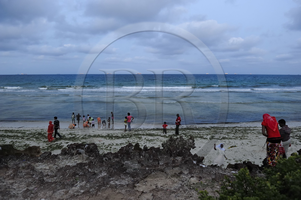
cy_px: 100
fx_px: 200
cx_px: 150
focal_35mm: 24
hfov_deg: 73.8
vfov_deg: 53.1
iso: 1600
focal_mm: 24
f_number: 3.5
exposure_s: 1/30
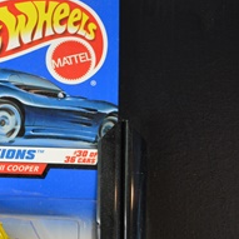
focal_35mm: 96
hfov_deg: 17.4
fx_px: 750
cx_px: -35
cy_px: 180
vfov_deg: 18.0
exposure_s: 1/60
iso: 500
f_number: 4
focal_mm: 24
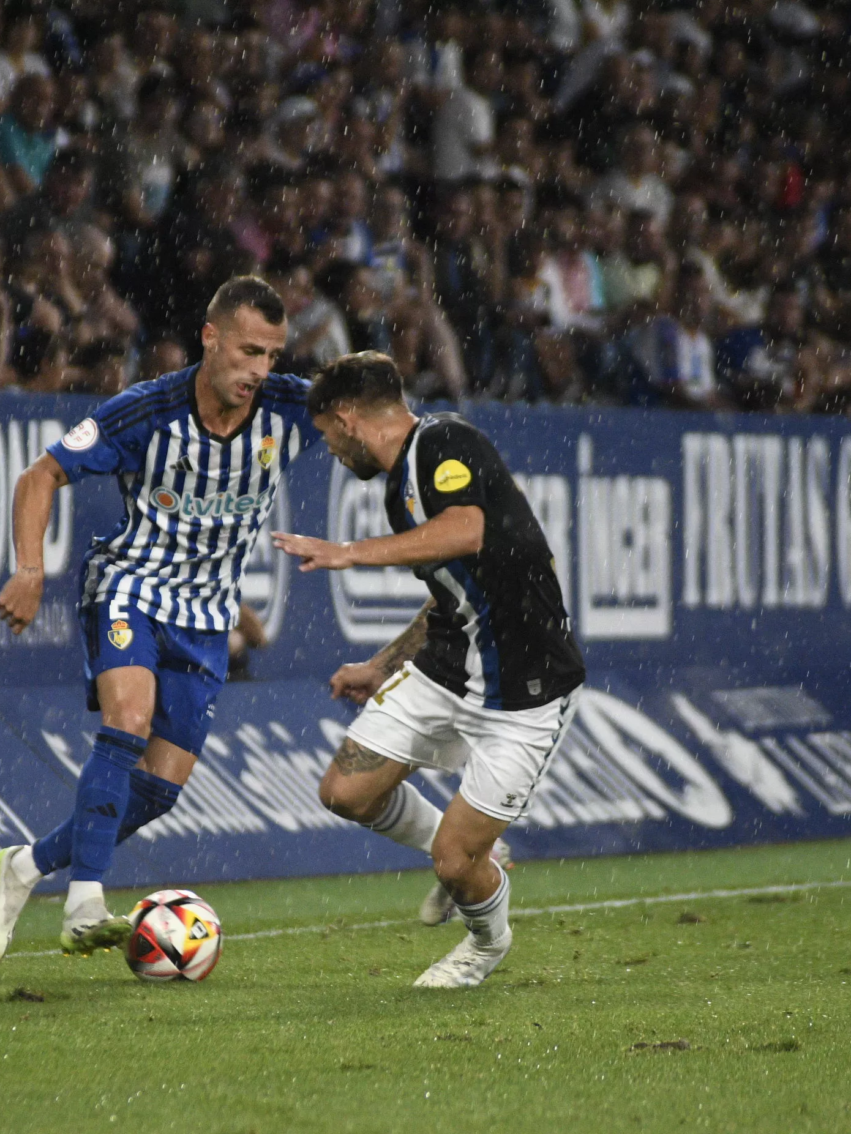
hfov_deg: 2.3
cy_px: 567
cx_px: 282
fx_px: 21304
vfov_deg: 3.1
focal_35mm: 650
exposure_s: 1/500
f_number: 5.6
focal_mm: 300
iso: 3200
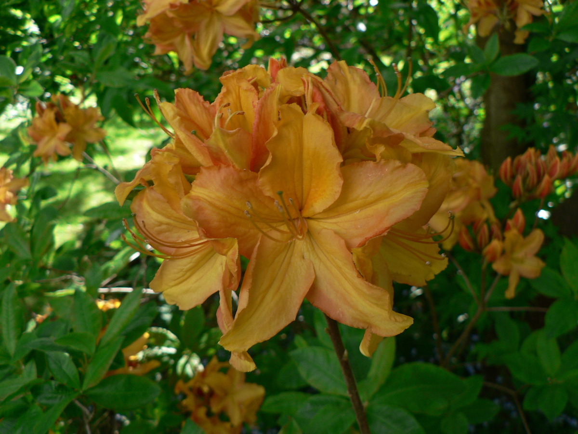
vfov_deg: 39.7
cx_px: 289
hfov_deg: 51.4
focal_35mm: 36
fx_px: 601
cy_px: 217
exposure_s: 1/160
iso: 80
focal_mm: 6
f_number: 2.8
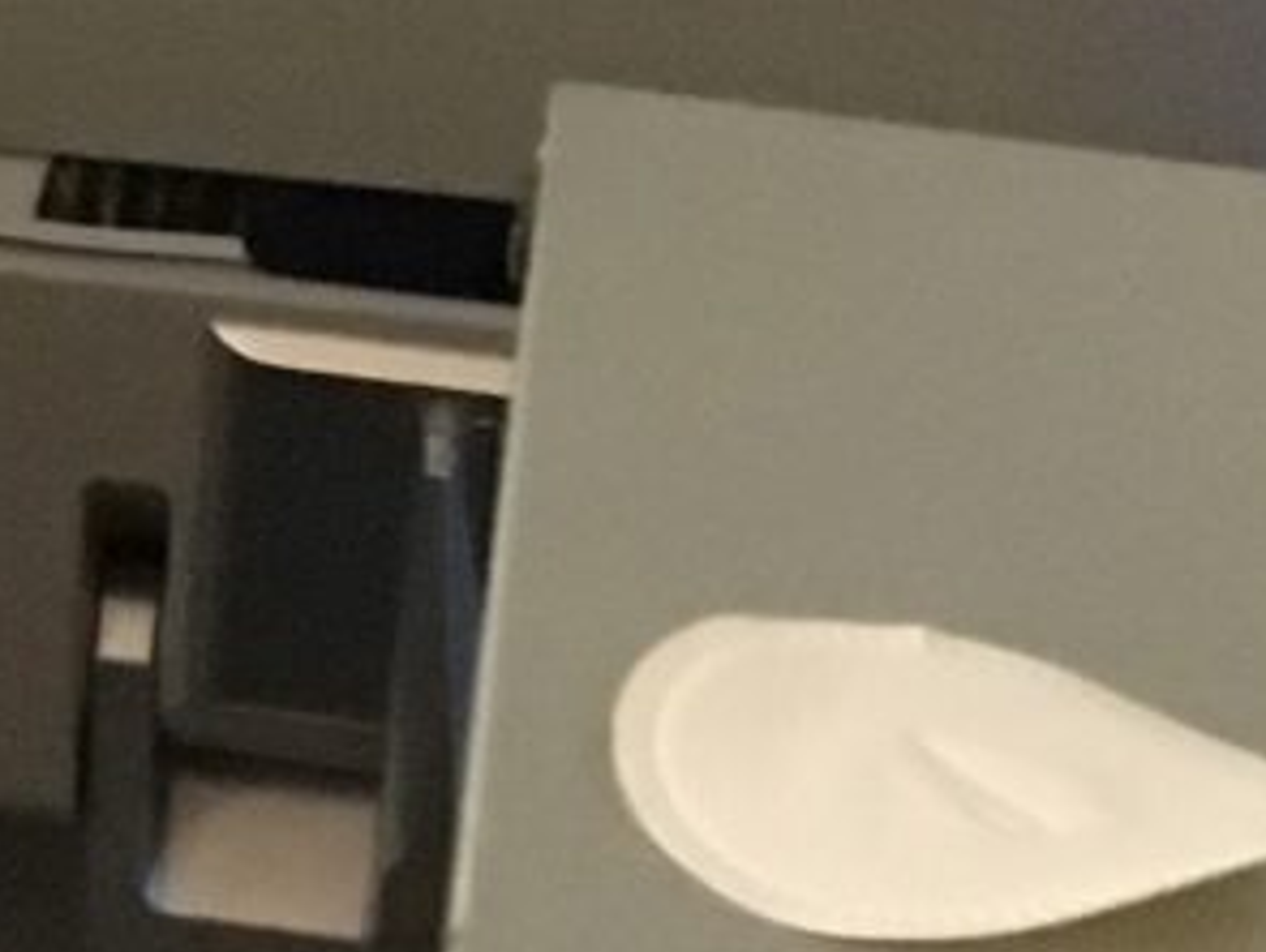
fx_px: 7360
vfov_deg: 7.3
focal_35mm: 201
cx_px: -1974
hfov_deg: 8.7
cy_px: -592
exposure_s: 1/15
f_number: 2.2
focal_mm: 4.15
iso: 250
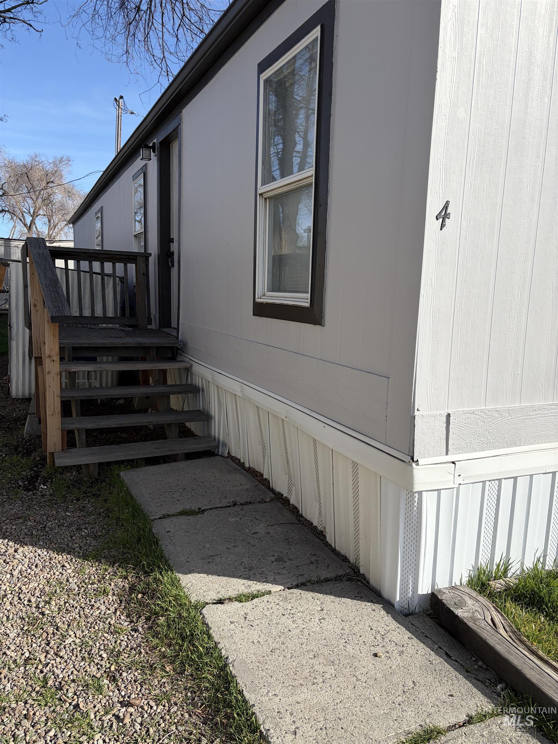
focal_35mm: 26
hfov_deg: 53.1
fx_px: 559
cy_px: 372
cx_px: 279
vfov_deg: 67.3
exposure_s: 1/5348
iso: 64
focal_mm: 5.96
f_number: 1.6
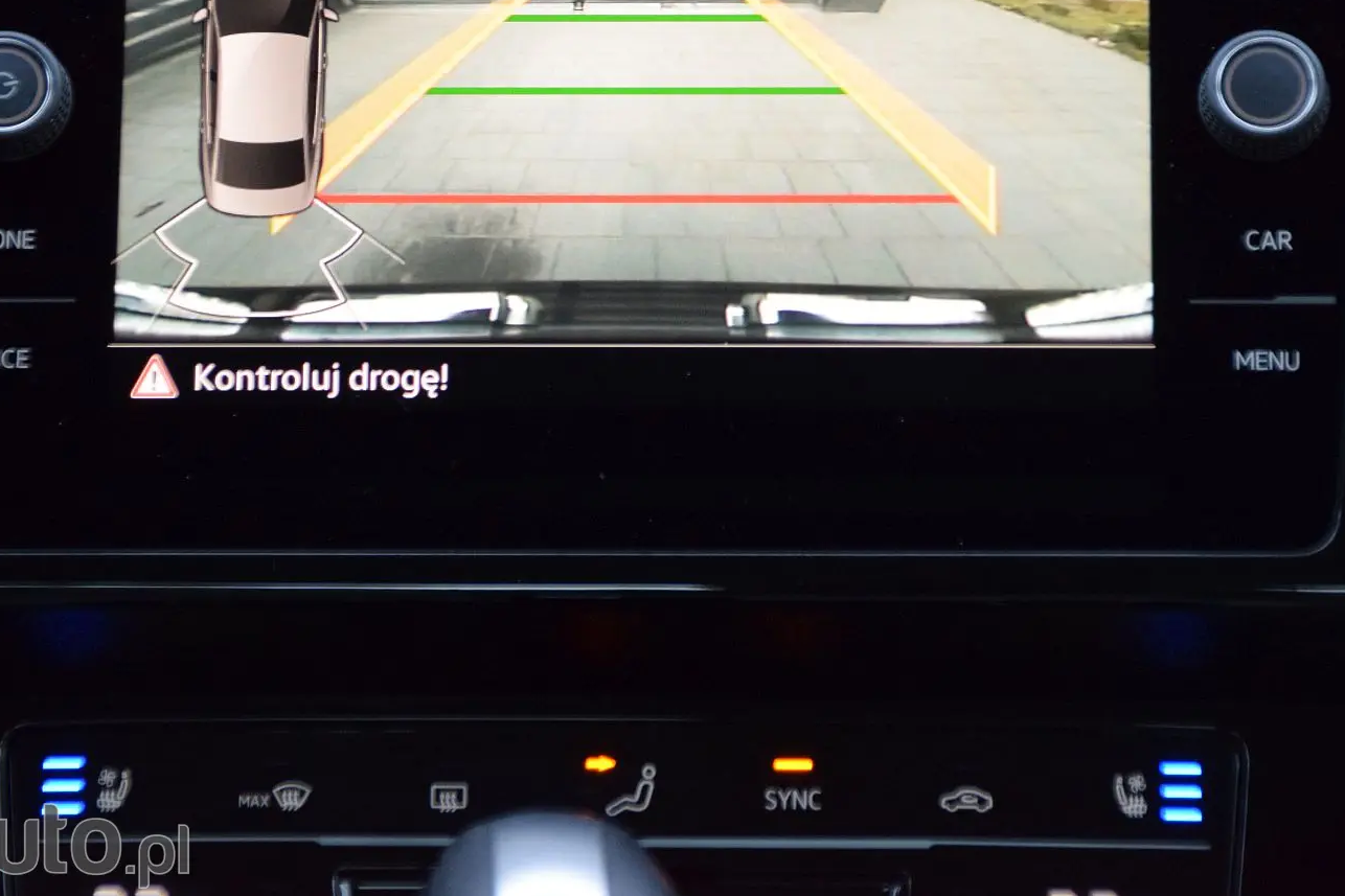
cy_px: 240
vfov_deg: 6.1
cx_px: 665
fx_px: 8367
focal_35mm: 224
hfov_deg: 9.2
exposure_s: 1/160
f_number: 5.6
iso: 1400
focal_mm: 100
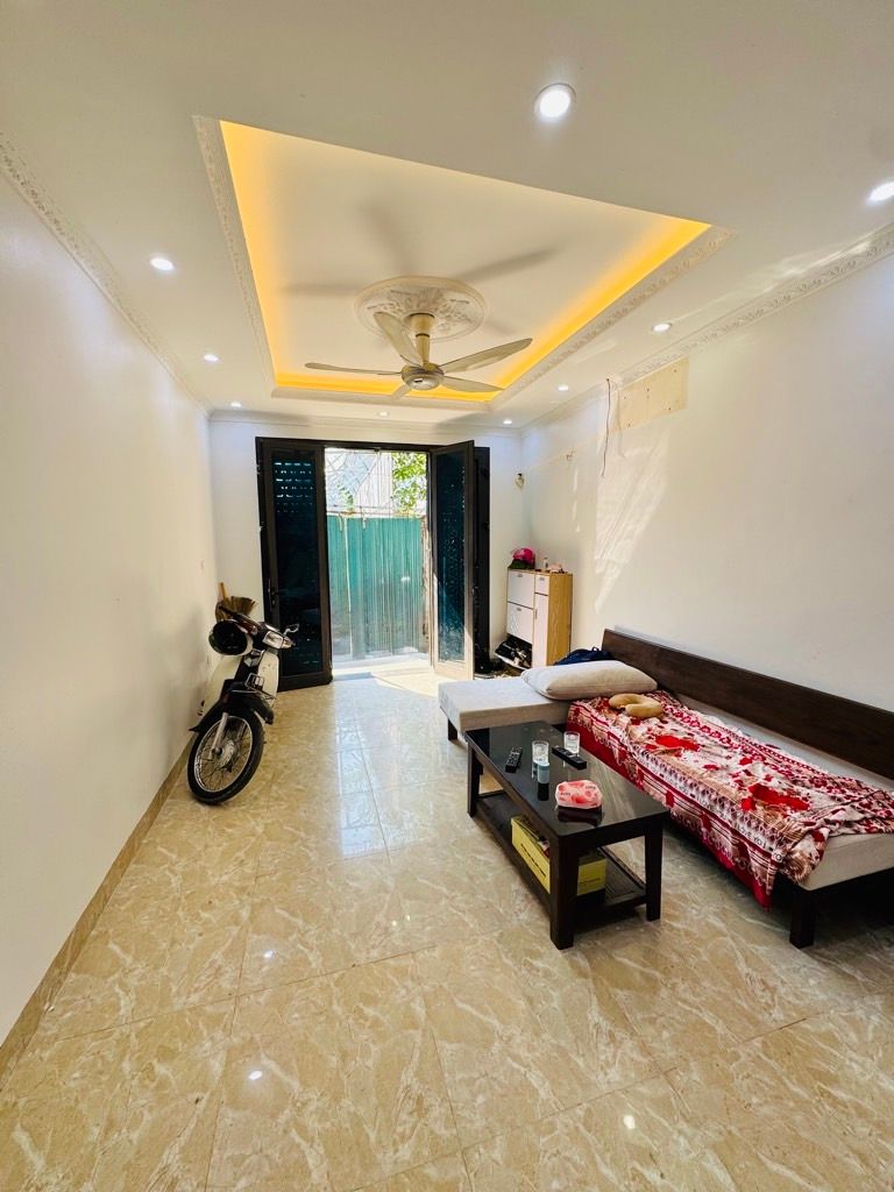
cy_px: 596
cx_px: 447
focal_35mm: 14
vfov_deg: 102.1
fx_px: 482
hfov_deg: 85.7
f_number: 2.2
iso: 40
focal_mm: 2.22
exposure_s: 1/144
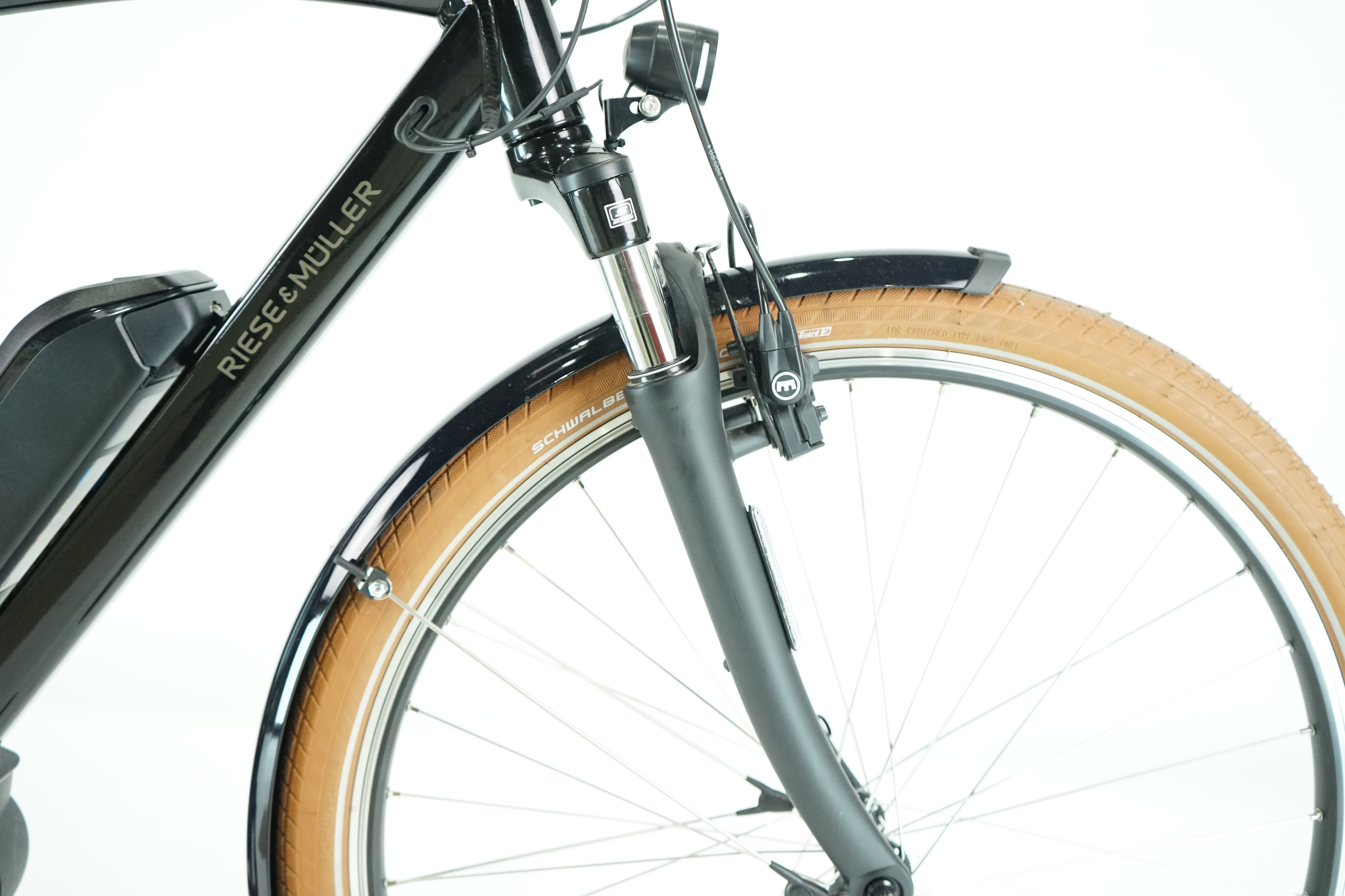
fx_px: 1270
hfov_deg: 55.8
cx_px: 672
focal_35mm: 34
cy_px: 448
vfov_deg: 38.9
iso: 2500
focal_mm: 34
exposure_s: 1/200
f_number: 4
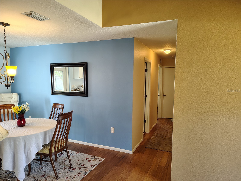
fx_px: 167
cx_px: 120
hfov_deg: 71.6
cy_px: 90
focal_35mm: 24
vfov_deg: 56.8
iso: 692
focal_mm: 5.56
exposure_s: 1/60
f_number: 1.8
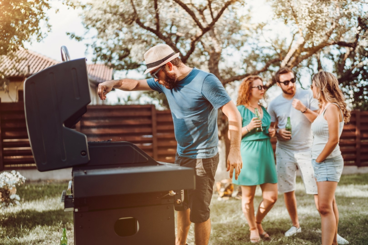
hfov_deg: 54.4
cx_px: 184
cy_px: 122
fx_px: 358
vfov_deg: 37.9
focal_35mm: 35
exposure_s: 1/640
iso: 100
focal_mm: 35
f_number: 1.4
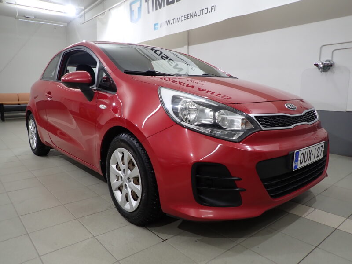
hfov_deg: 69.4
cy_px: 132
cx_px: 176
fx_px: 254
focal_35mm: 25
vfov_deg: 54.9
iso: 160
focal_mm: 4.5
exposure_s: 1/60
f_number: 2
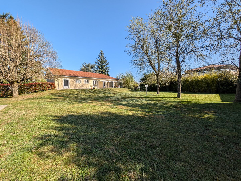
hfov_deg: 110.5
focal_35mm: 12
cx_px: 120
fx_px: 84
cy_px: 90
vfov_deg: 94.6
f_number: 1.95
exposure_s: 1/1361
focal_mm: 2.23
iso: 37
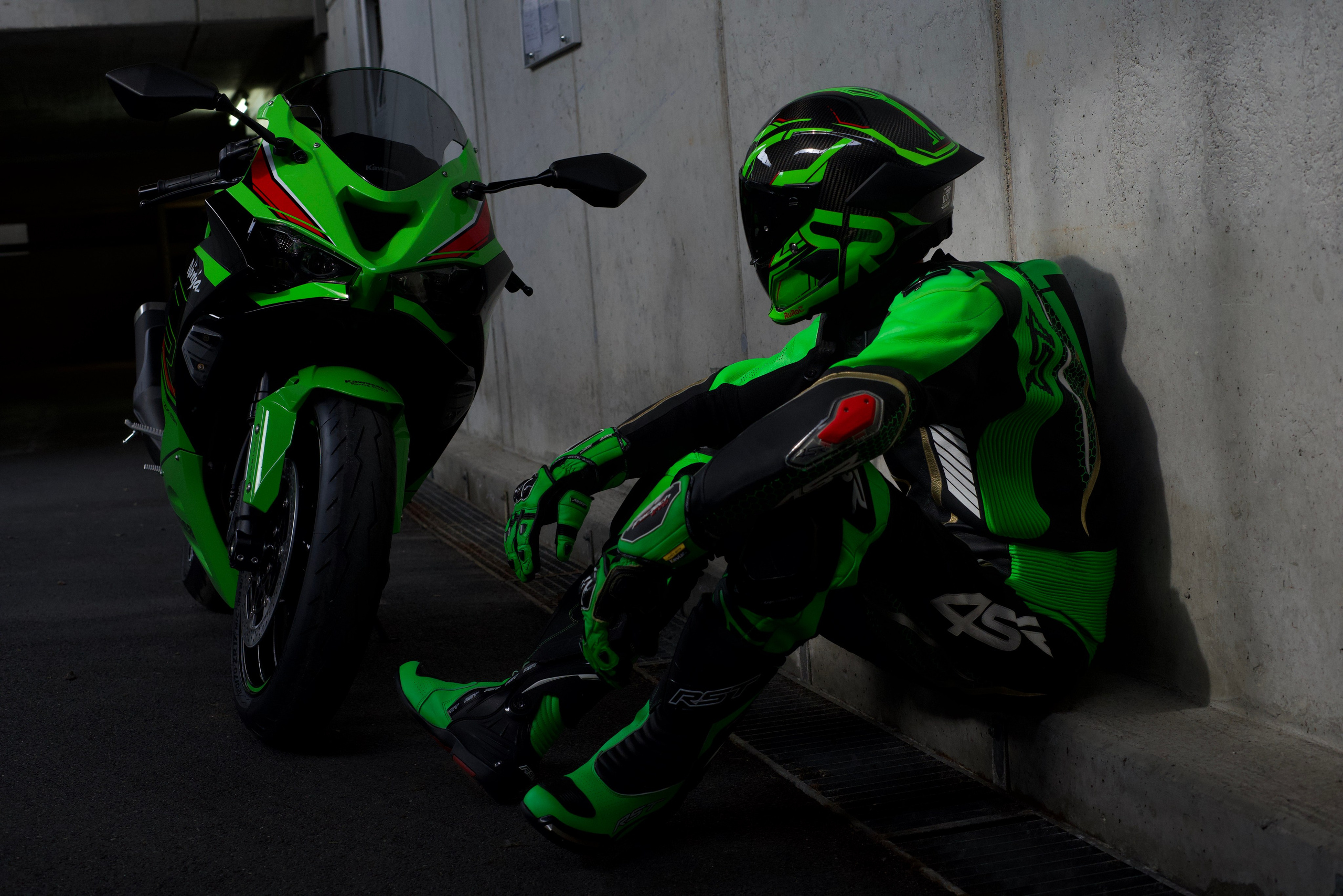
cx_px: 672
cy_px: 448
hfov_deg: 39.6
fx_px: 1865
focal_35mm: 50
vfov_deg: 27.0
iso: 1600
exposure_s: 1/250
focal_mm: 50
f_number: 6.3
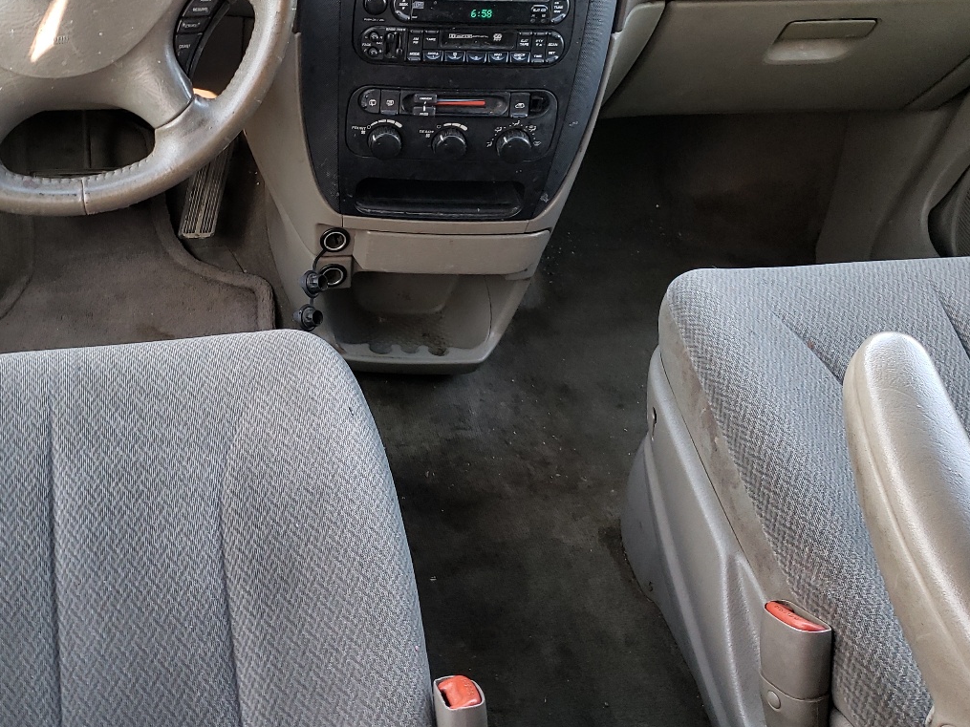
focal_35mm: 41
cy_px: 203
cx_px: 269
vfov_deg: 34.5
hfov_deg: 44.6
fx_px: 1149
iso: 68
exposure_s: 1/60.2
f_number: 1.5
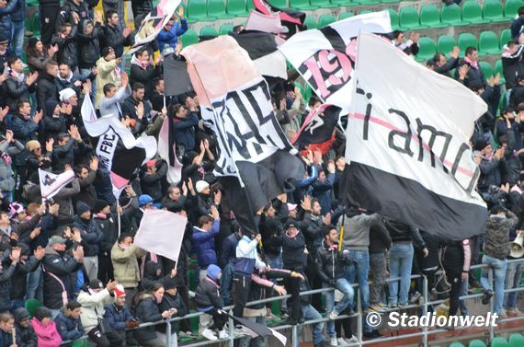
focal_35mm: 450
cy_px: 174
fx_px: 6534
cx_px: 262
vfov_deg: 3.0
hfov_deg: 4.6
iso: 1250
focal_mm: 300
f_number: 5.6
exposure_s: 1/500
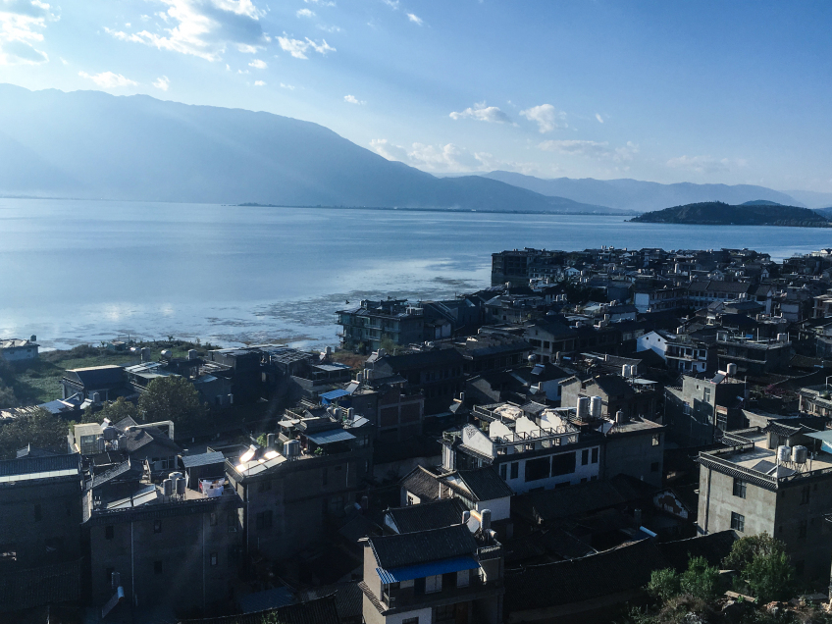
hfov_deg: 52.5
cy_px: 318
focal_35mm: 35
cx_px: 456
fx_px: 841
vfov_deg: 40.7
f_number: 2.2
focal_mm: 4.15
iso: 25
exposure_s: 1/2747
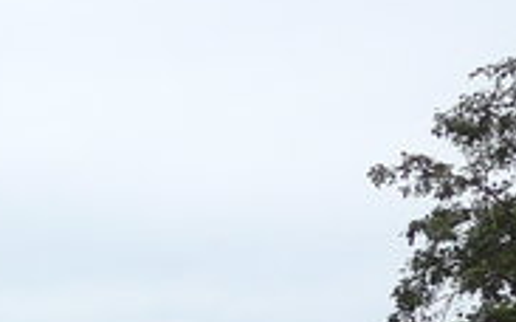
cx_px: -877
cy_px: 664
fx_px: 2838
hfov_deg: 9.0
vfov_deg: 6.3
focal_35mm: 202
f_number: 2.8
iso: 80
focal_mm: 6
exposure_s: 1/500
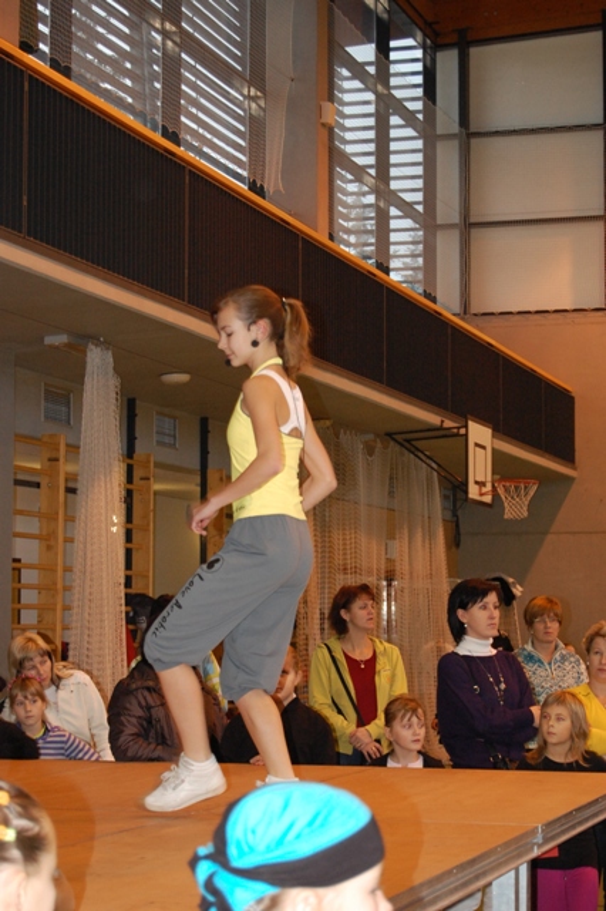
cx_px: 303
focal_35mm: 82
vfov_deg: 24.6
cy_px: 456
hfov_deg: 16.5
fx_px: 2085
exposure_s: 1/60
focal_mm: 55
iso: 1000
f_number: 5.6
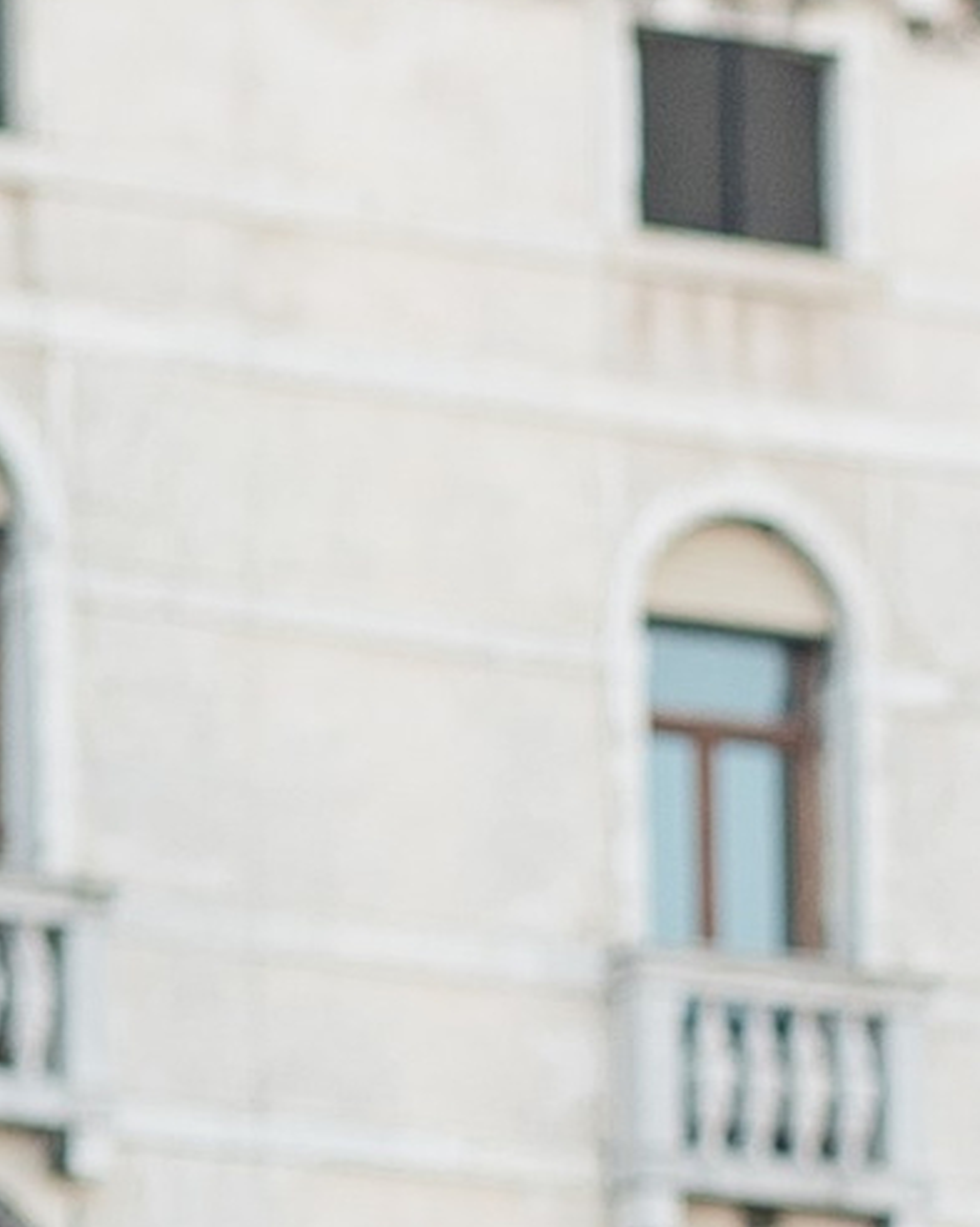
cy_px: 2748
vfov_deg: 5.1
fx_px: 13318
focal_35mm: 367
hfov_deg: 4.1
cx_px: 2888
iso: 250
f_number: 3.5
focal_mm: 50
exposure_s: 1/400
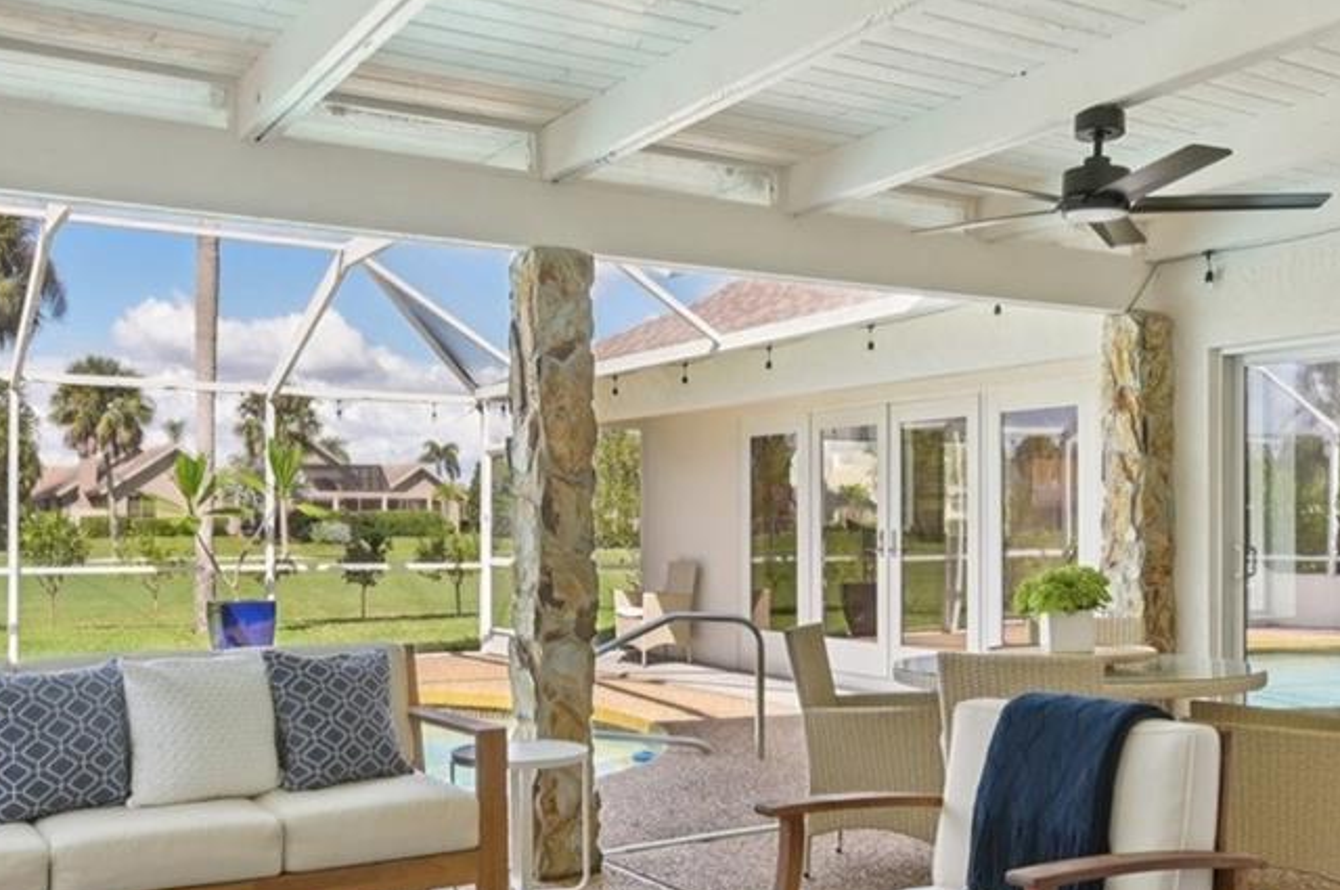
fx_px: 1301
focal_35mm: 35
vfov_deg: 37.7
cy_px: 491
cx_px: 576
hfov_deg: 54.3
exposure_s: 1/320
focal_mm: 14
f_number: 8
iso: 400
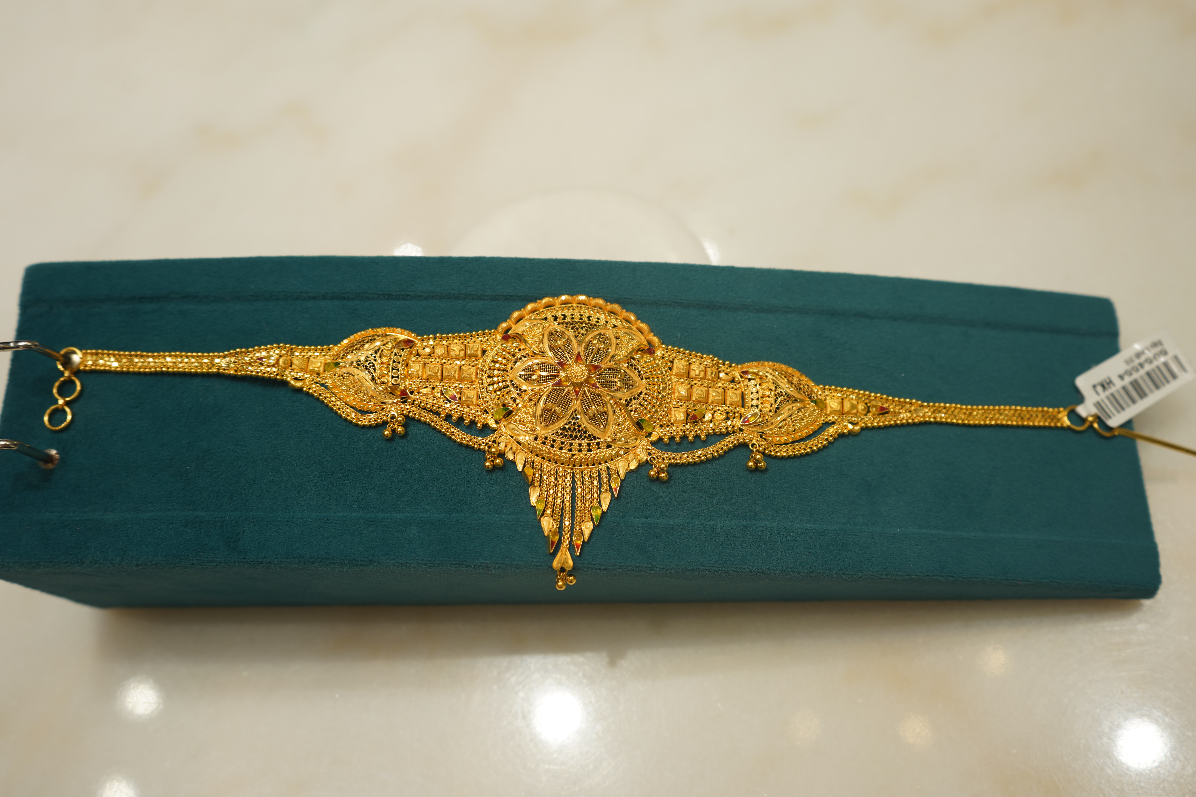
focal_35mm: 31
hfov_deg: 60.3
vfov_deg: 42.3
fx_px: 1030
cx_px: 598
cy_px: 398
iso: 100
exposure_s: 1/80
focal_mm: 31
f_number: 4.5
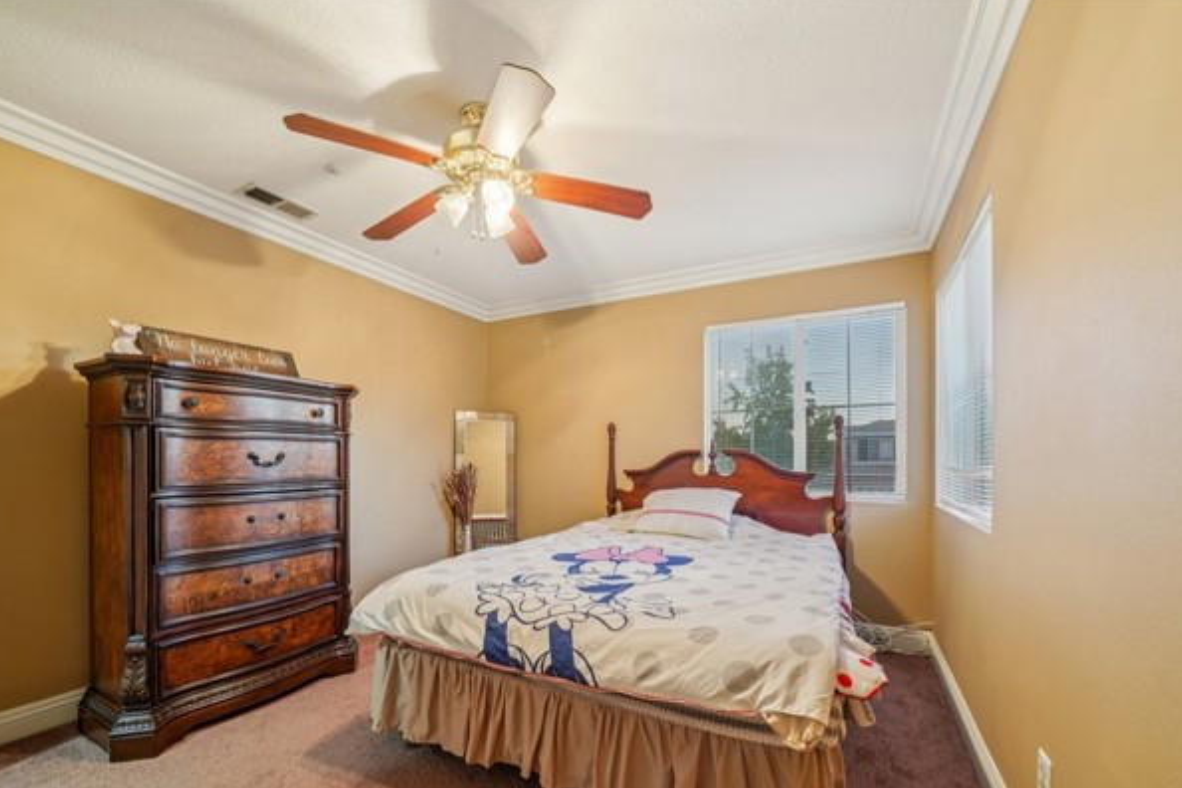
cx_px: 589
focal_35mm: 14
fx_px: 460
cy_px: 416
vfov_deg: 81.1
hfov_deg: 104.3
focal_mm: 13
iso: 400
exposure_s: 1/3.33
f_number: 8
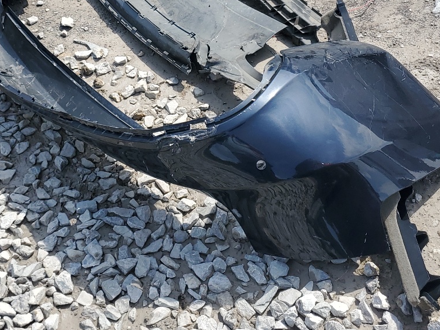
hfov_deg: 34.8
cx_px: 165
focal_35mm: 55
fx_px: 699
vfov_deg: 25.5
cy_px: 16
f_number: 1.5
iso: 50
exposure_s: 1/2000
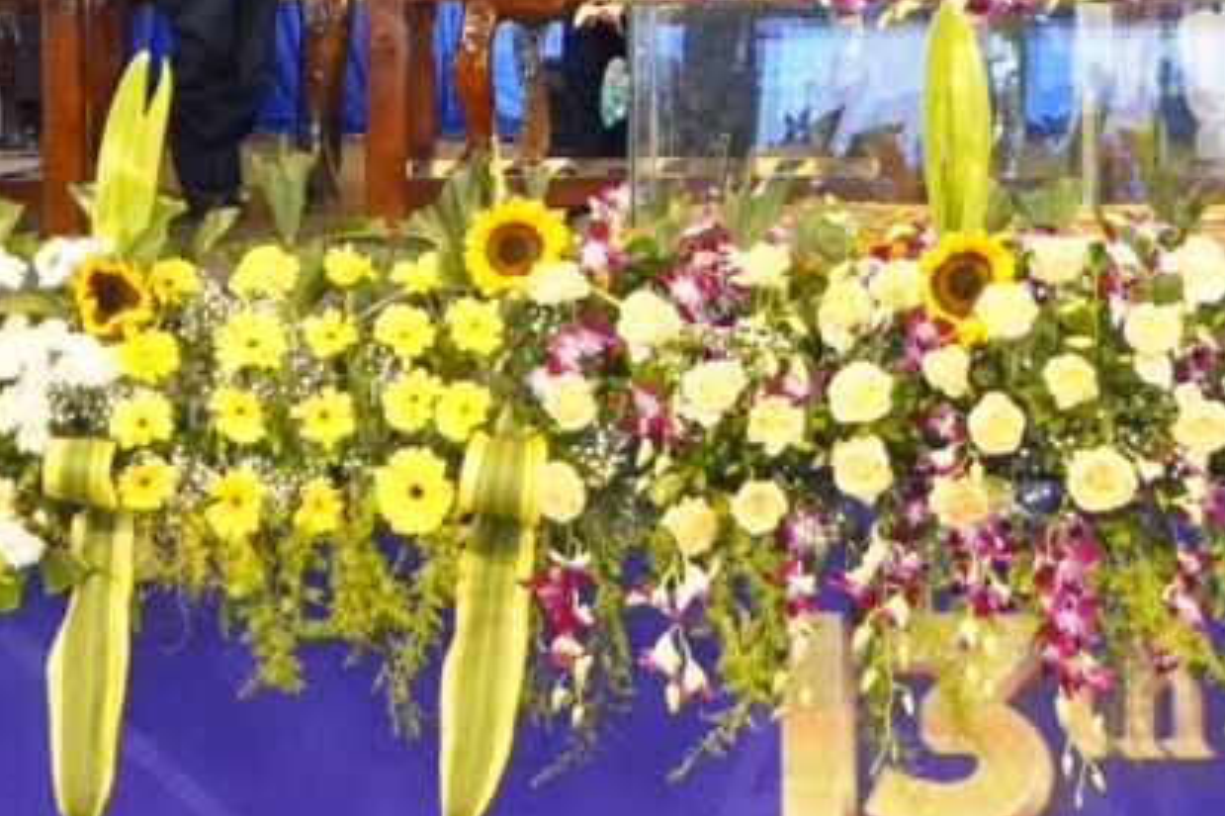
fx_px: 8231
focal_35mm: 242
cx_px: 1130
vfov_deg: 5.6
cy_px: -657
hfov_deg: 8.5
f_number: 4
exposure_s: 1/200
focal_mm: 26
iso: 1250
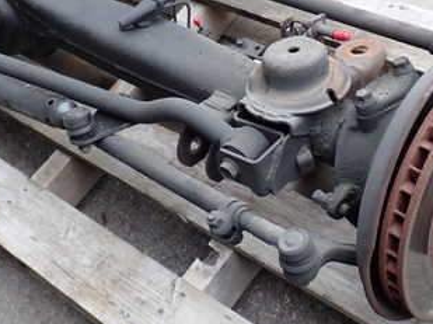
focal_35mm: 70
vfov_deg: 20.8
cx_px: 203
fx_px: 875
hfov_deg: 27.8
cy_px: 90
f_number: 2.5
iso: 100
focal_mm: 6.37
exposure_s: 1/125
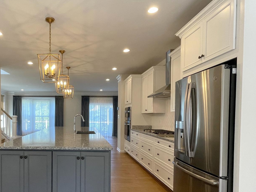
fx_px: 163
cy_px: 122
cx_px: 77
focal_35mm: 22
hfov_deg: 73.0
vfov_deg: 60.2
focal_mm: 1.54
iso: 200
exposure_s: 1/120
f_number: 2.4
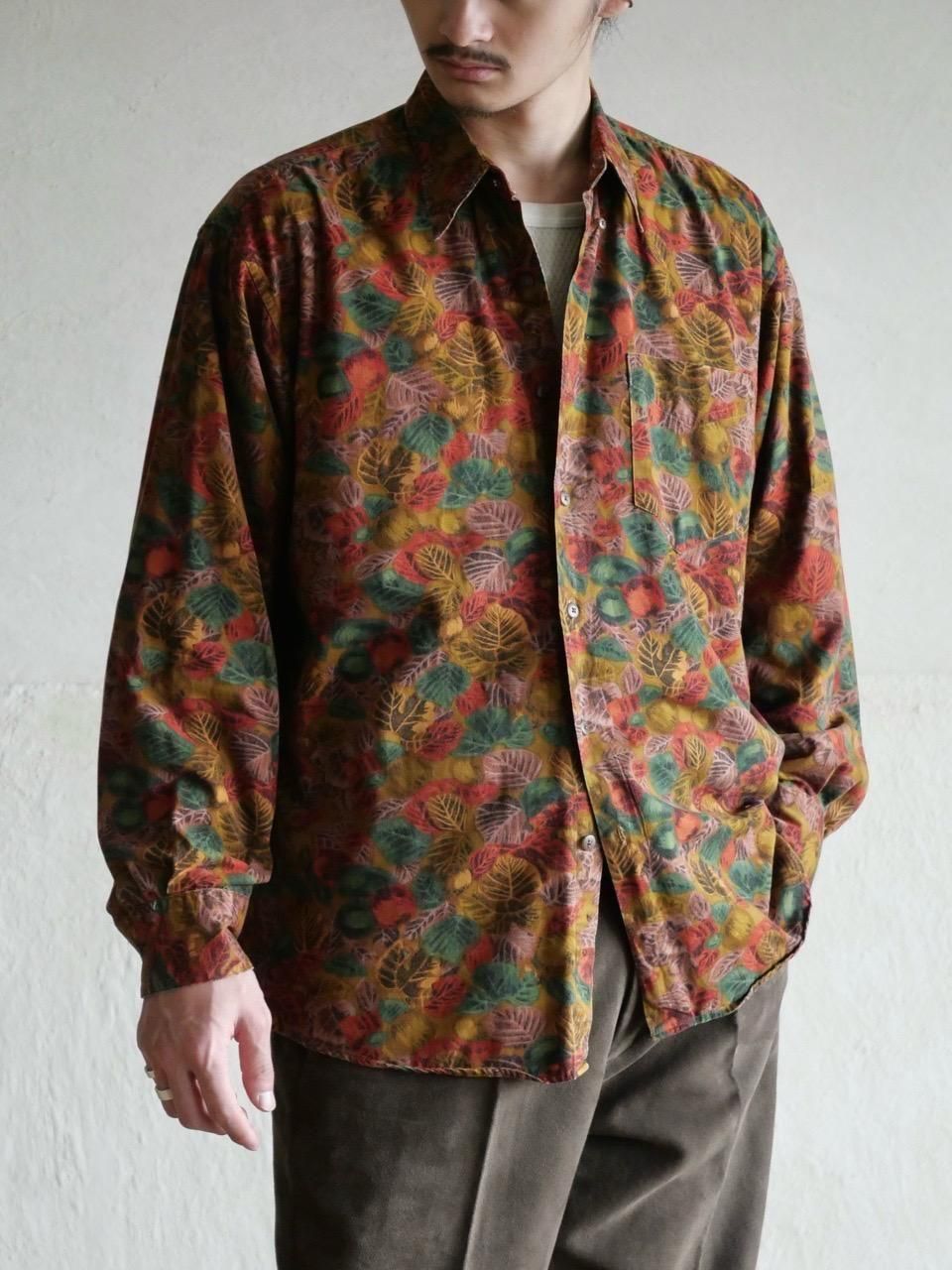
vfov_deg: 18.9
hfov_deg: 14.2
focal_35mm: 104
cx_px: 476
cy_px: 635
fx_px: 3814
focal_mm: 52
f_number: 4
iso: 3200
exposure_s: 1/50
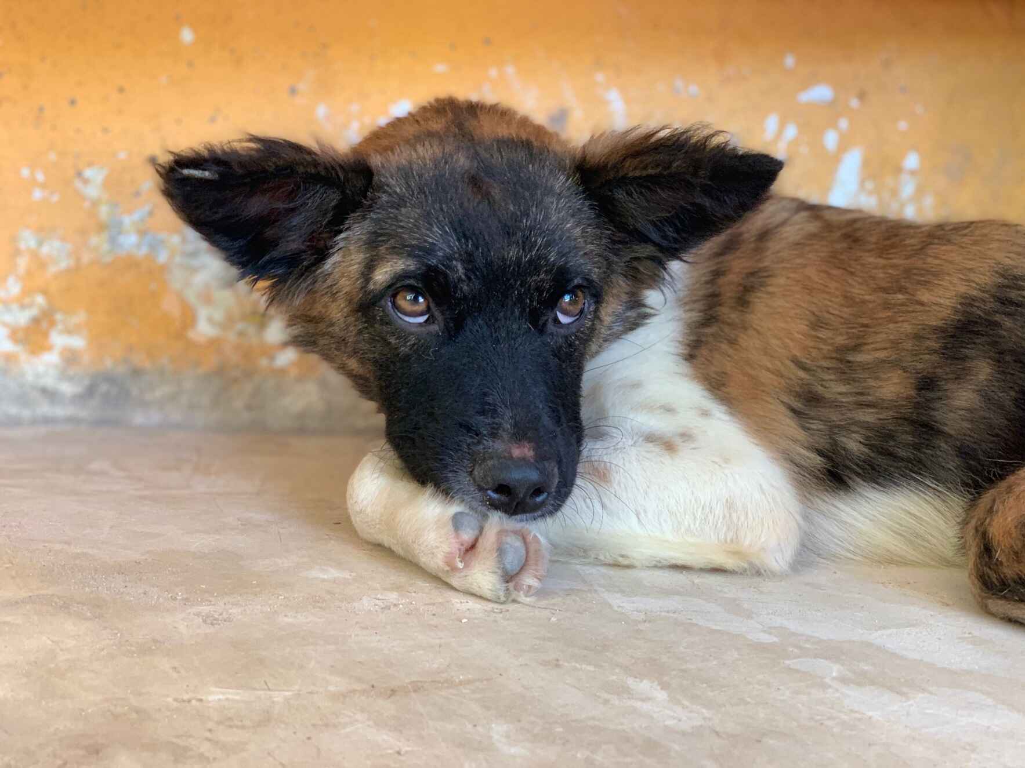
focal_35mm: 52
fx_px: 1540
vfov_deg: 28.0
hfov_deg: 36.8
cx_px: 512
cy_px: 384
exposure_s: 1/62
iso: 125
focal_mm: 6
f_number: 2.4
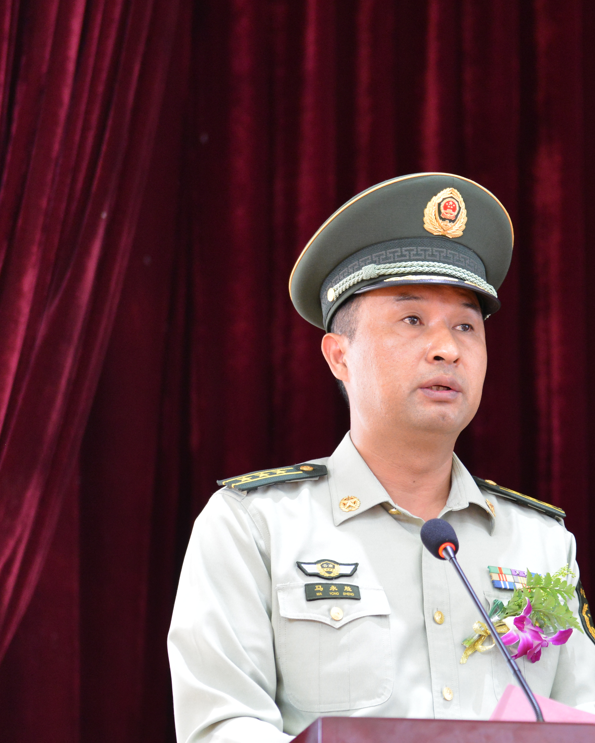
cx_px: 605
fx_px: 3390
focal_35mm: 154
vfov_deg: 12.5
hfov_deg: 10.0
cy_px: 533
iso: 1250
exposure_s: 1/80
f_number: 4
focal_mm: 70
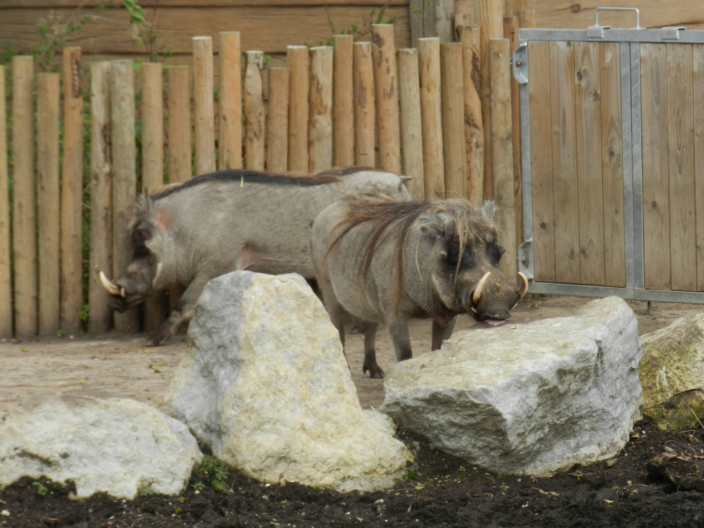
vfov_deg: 6.9
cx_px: 352
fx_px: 4373
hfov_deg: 9.2
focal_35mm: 215
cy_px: 264
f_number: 5.6
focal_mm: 38.2
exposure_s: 1/250
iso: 160
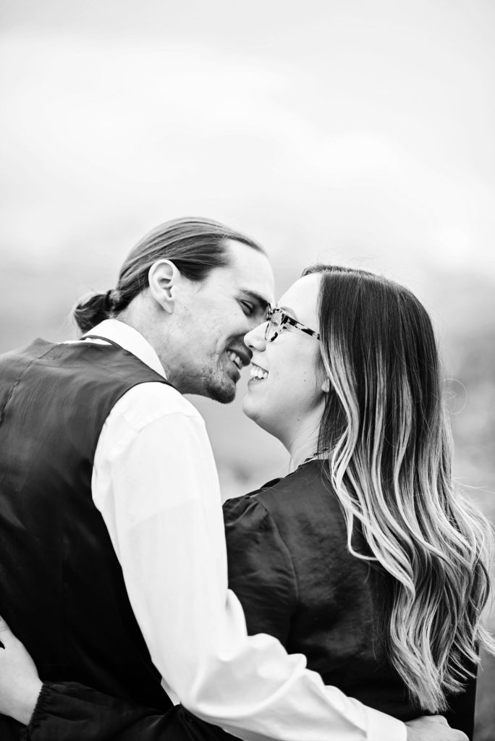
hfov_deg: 16.1
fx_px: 1751
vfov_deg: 23.9
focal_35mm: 85
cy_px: 370
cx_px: 248
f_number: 1.8
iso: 200
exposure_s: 1/1250
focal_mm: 85
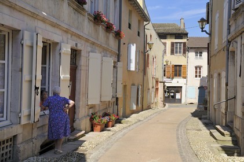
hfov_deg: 46.4
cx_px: 122
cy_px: 81
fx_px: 284
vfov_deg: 31.8
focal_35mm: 42
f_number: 13
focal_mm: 42
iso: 200
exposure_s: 1/160
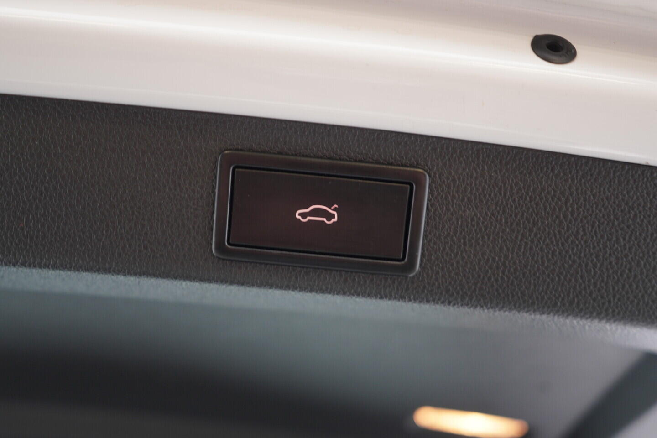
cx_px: 328
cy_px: 219
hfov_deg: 53.1
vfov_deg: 36.9
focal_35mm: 36
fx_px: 657
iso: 160
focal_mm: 24
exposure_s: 1/40
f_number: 2.8
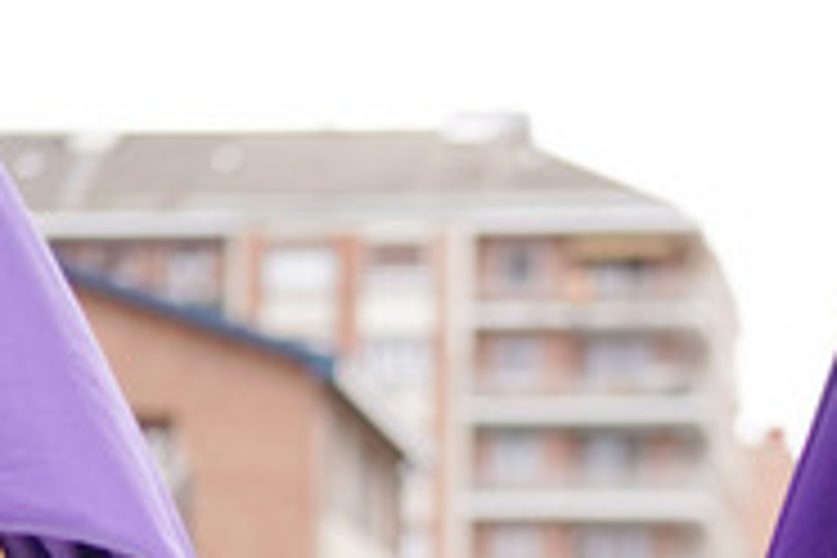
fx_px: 4533
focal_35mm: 195
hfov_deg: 10.5
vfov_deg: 7.0
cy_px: 760
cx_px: 621
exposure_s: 1/5000
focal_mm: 50
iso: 400
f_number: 1.4
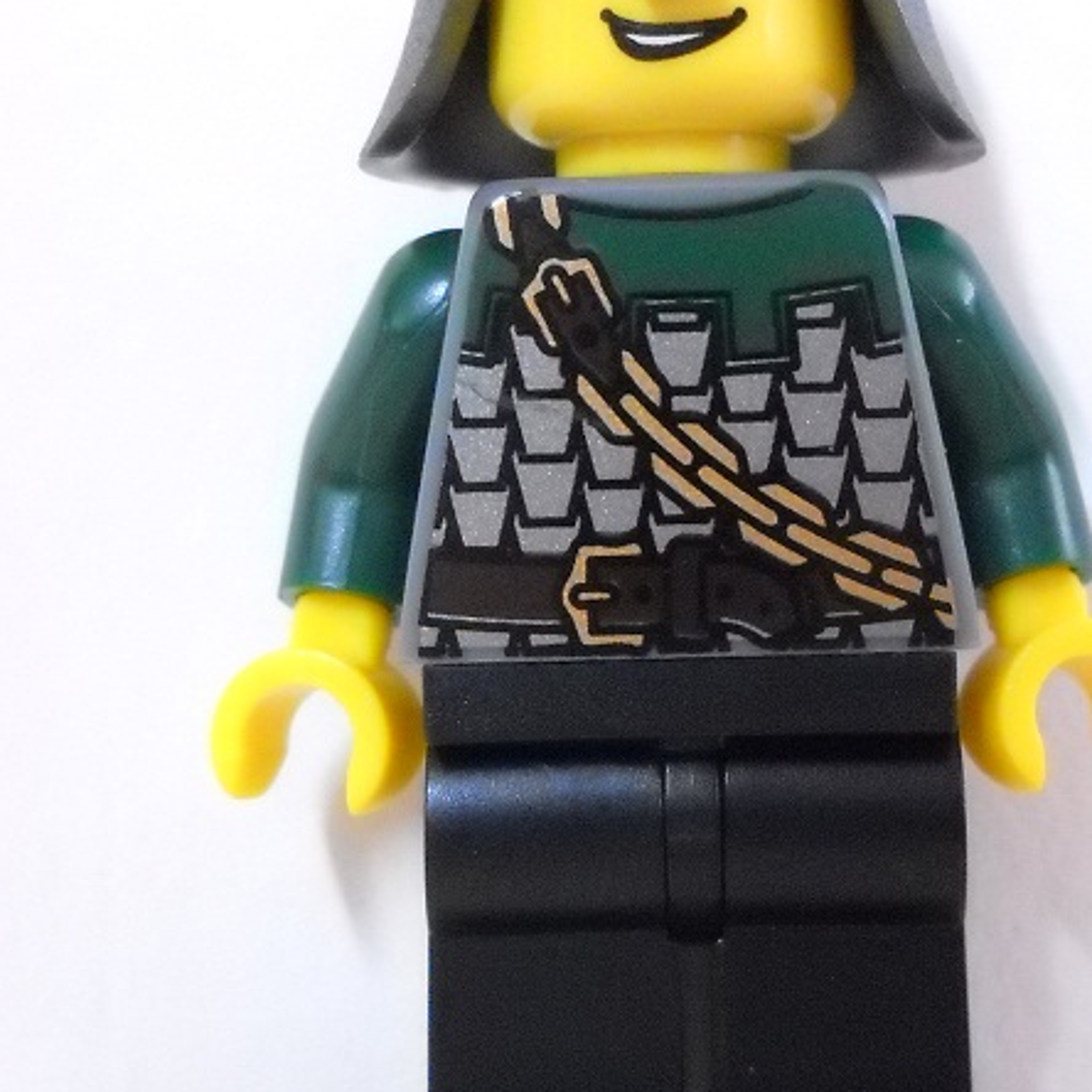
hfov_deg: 22.1
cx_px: 703
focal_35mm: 78
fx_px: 2784
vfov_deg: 22.2
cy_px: 457
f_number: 3.3
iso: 800
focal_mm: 7.88
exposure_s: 1/11
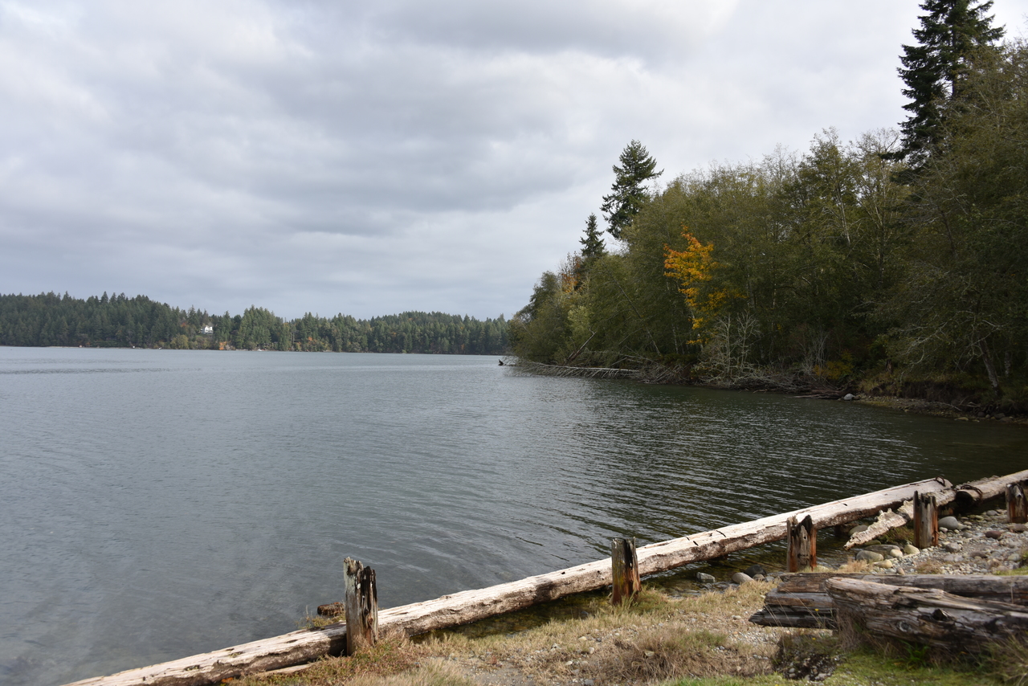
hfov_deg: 65.5
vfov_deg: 46.4
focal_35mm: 28
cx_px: 514
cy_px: 343
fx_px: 800
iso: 100
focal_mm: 28
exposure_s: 1/250
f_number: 8
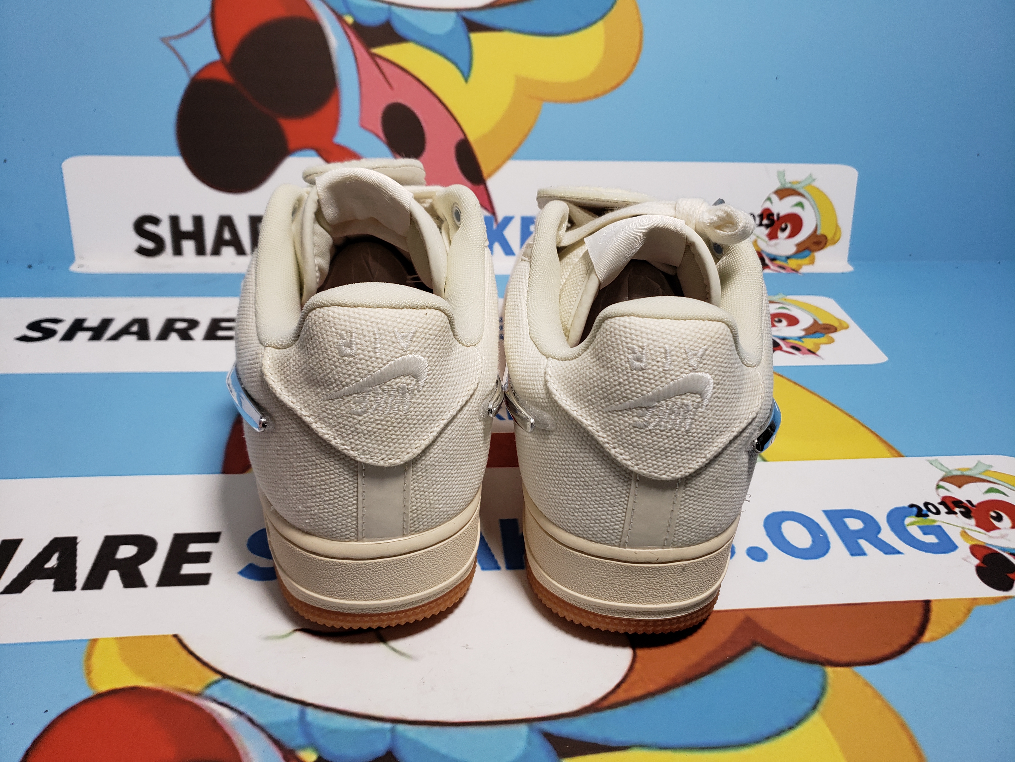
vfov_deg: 53.1
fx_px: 762
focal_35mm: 26
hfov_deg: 67.3
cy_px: 381
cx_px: 508
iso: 50
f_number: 1.5
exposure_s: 1/578
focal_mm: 4.3
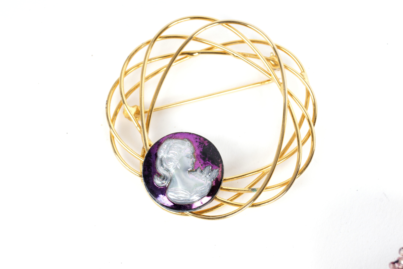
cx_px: 202
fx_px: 924
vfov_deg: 16.6
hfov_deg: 24.6
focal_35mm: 82
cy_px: 134
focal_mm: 55
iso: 100
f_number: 16
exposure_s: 1/125
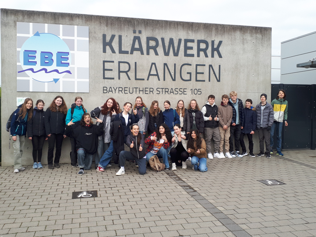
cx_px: 158
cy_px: 118
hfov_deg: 65.3
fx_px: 246
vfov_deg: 51.4
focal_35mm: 27
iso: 40
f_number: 1.9
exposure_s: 1/529
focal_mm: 3.6
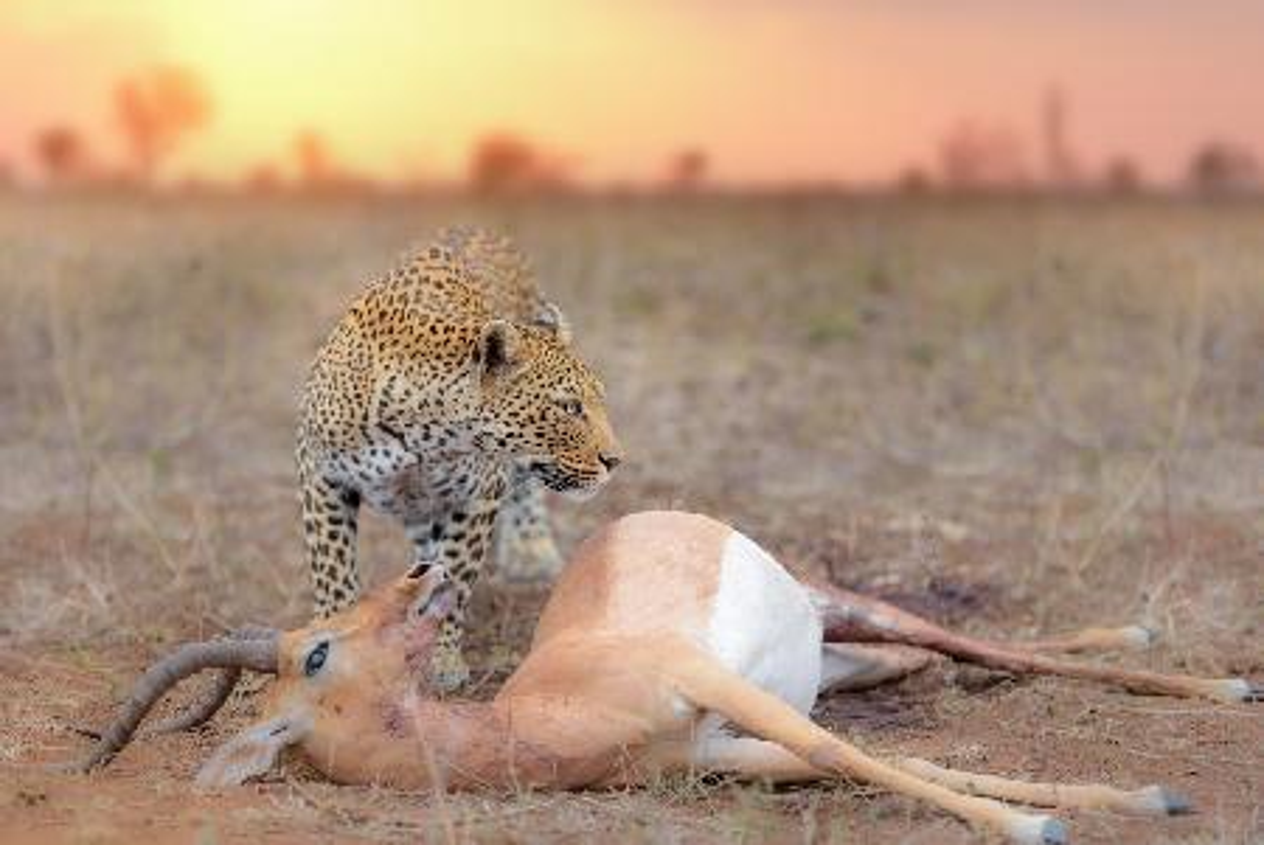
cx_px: 632
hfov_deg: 10.3
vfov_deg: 6.9
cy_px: 422
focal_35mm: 200
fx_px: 7029
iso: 50
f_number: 2
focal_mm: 200
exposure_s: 1/320
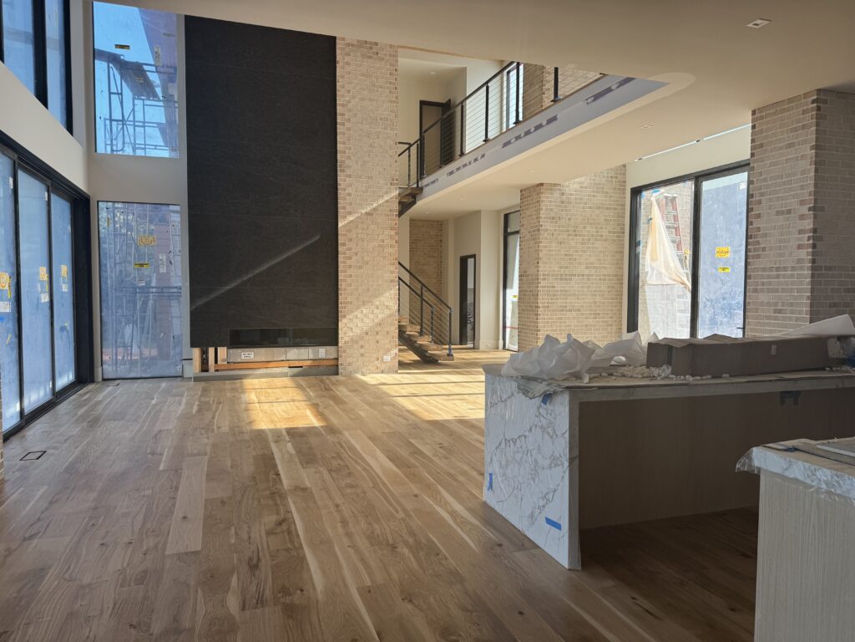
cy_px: 321
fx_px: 593
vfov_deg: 56.8
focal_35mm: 24
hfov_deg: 71.6
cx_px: 428
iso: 80
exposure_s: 1/535
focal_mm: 6.76
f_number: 1.78
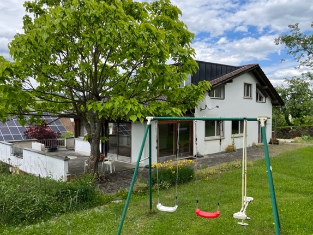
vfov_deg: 48.2
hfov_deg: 61.7
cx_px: 164
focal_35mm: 29
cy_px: 121
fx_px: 262
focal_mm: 5.1
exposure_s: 1/1721
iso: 50
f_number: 1.6
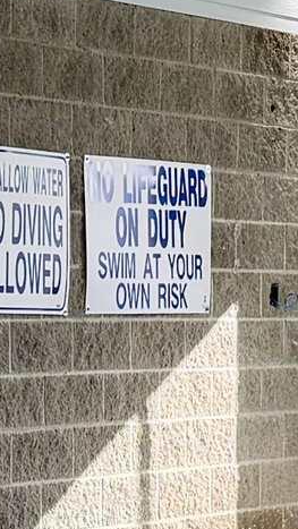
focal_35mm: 172
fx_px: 2414
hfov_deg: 7.0
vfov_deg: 12.4
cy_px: 528
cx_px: -9
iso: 100
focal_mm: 6.76
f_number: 1.78
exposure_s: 1/368
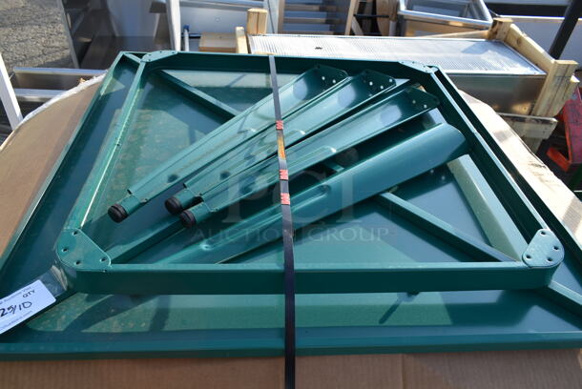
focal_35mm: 27
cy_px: 194
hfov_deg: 67.3
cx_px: 291
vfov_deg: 48.0
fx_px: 437
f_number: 6.3
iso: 100
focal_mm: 18
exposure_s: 1/125
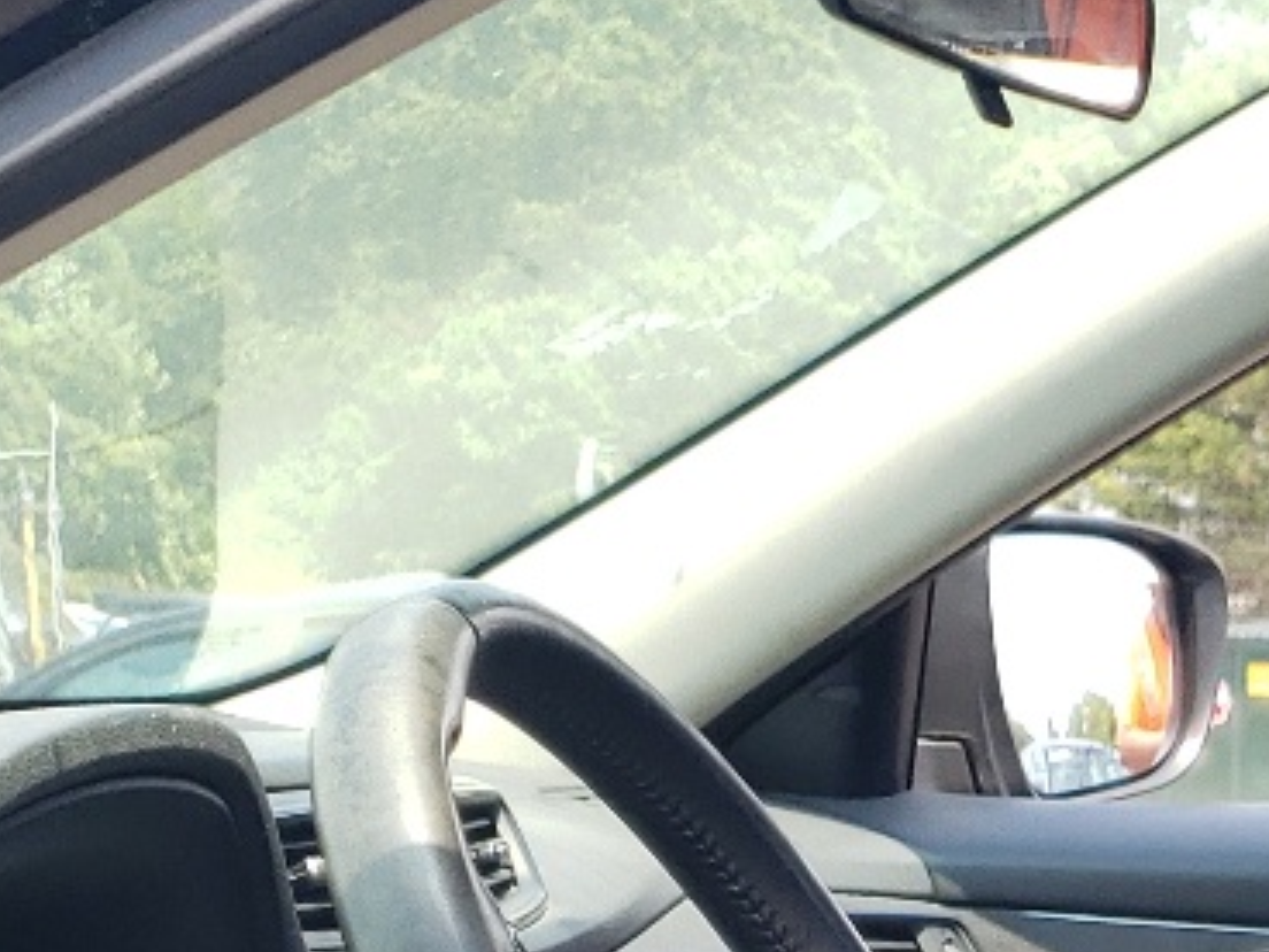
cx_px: 1510
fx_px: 4143
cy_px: 1621
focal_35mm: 113
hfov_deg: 16.7
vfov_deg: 12.2
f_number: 1.5
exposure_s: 1/435
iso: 50
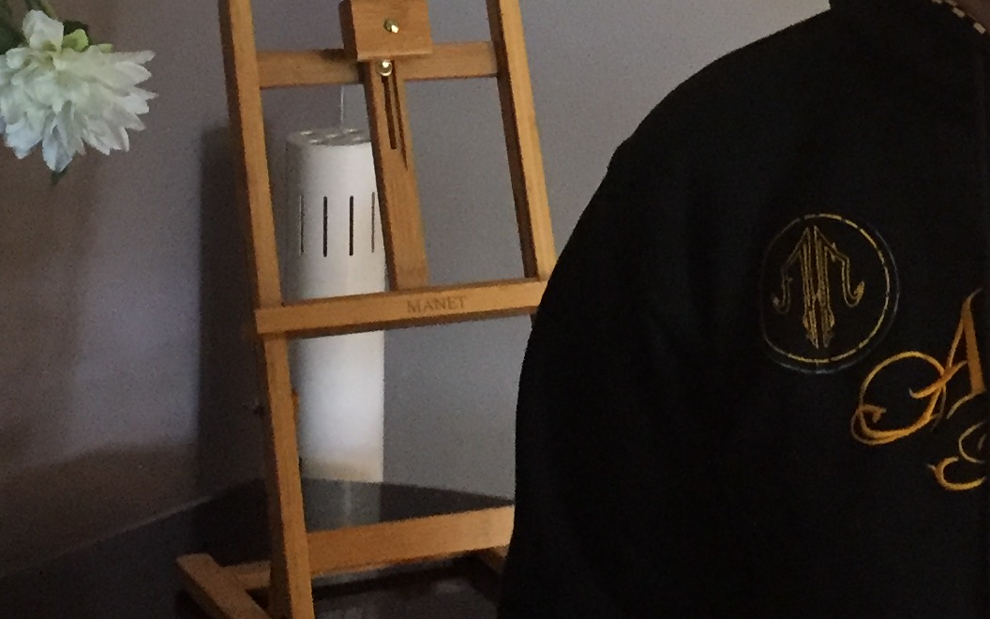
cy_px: -337
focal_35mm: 95
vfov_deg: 13.0
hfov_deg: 21.8
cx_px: 601
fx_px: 2563
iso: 250
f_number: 2.2
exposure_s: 1/25
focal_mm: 4.15
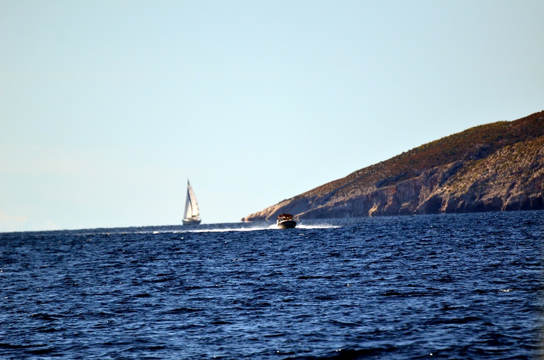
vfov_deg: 3.0
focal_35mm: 450
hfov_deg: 4.6
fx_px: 6784
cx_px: 272
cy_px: 180
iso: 640
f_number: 5.6
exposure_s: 1/5000
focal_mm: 300
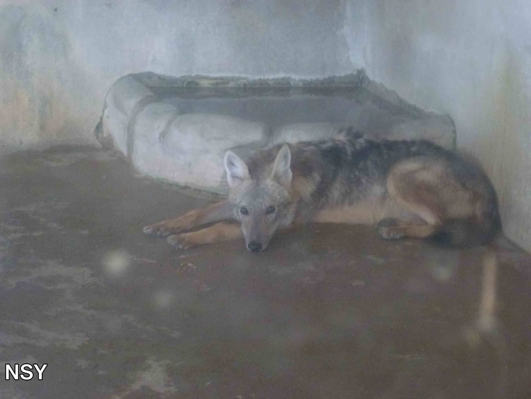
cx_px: 266
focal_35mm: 96
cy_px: 200
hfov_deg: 20.4
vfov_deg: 15.4
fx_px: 1473
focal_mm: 17.3
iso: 640
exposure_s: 1/4
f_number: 5
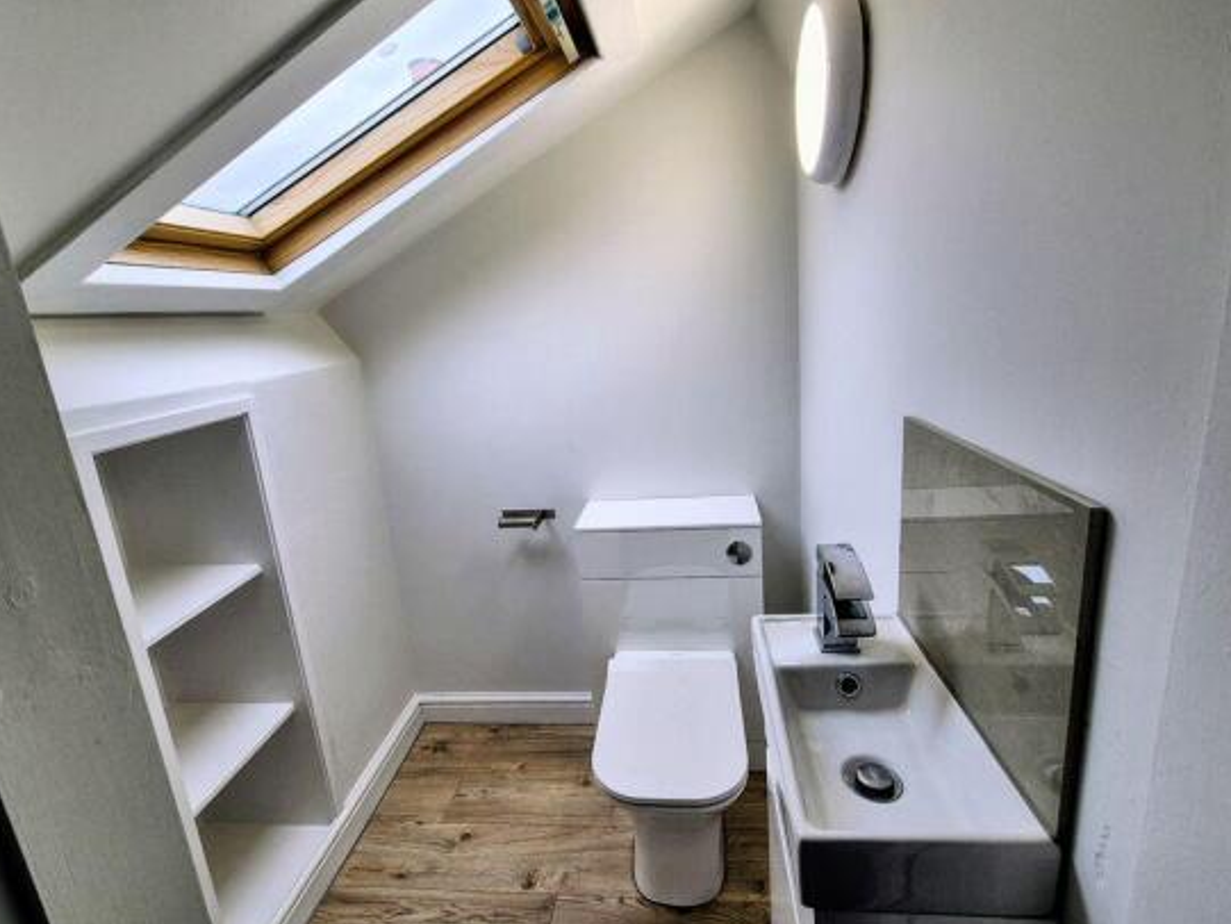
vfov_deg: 85.7
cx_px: 627
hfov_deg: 102.0
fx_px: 498
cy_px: 459
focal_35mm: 14
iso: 50
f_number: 2.2
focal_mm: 2.2
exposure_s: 1/230
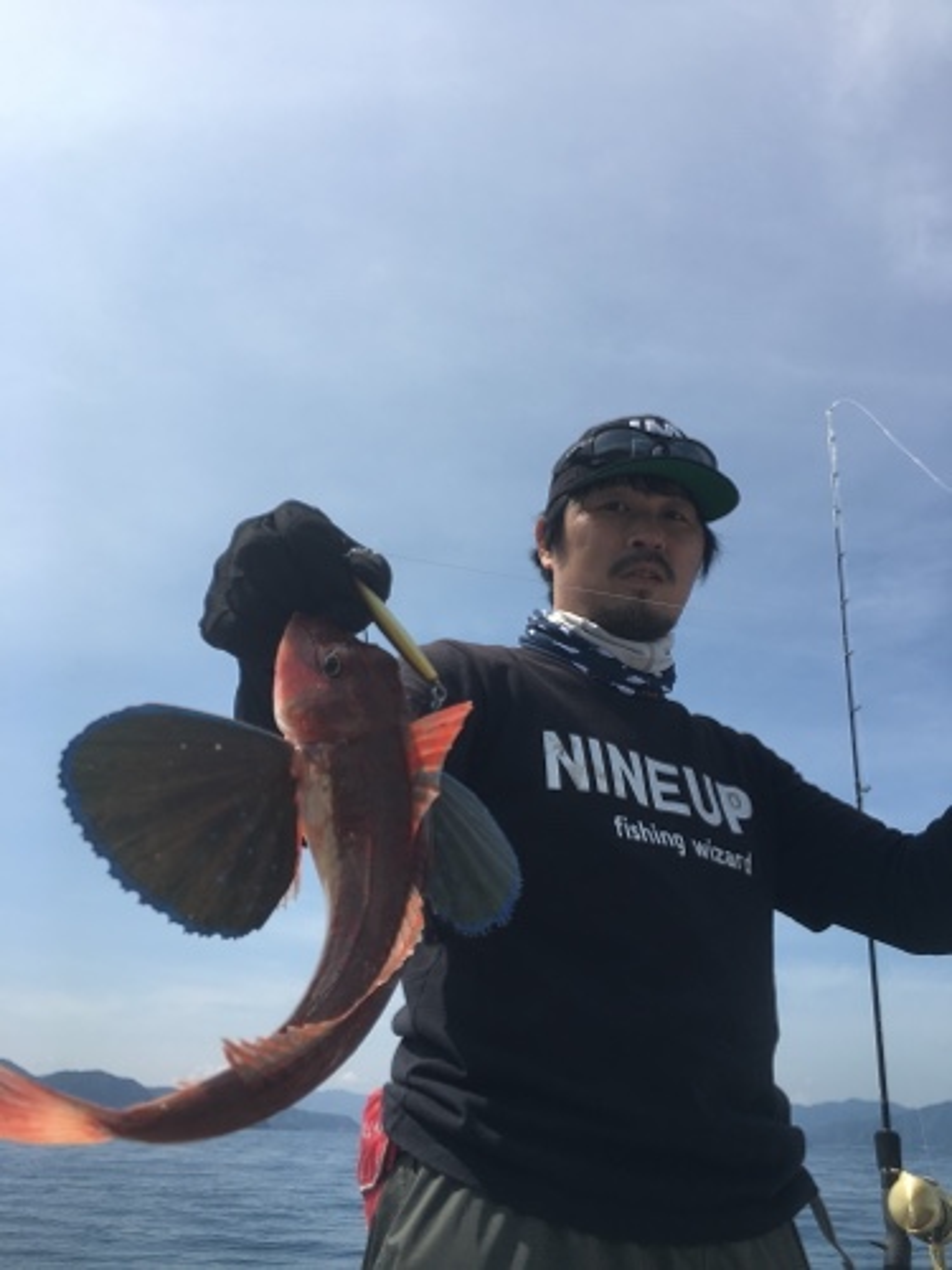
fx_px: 1063
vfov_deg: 61.7
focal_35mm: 29
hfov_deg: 48.2
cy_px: 635
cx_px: 476
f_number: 2.2
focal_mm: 4.15
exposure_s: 1/1923
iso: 25
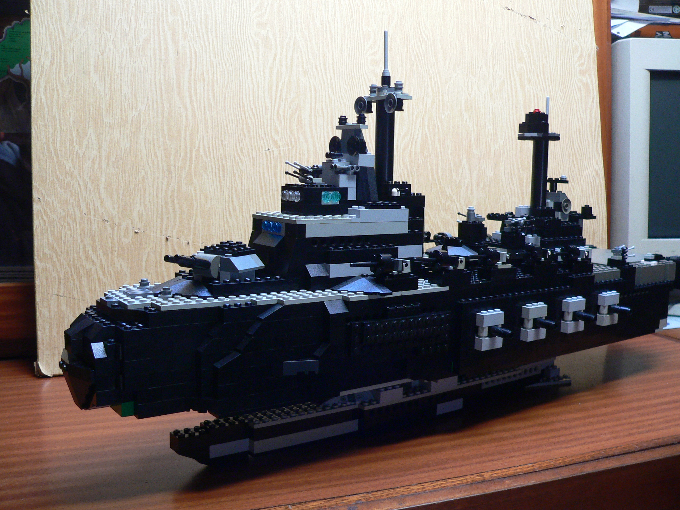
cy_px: 255
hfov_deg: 51.4
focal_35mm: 36
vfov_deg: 39.7
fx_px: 707
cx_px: 340
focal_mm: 6
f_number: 2.8
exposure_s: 1/40
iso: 200
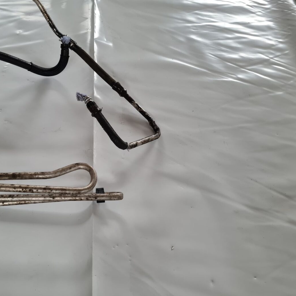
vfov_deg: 52.5
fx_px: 300
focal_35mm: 31
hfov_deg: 51.5
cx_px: 98
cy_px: 149
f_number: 1.8
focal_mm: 5.4
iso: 200
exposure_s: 1/50
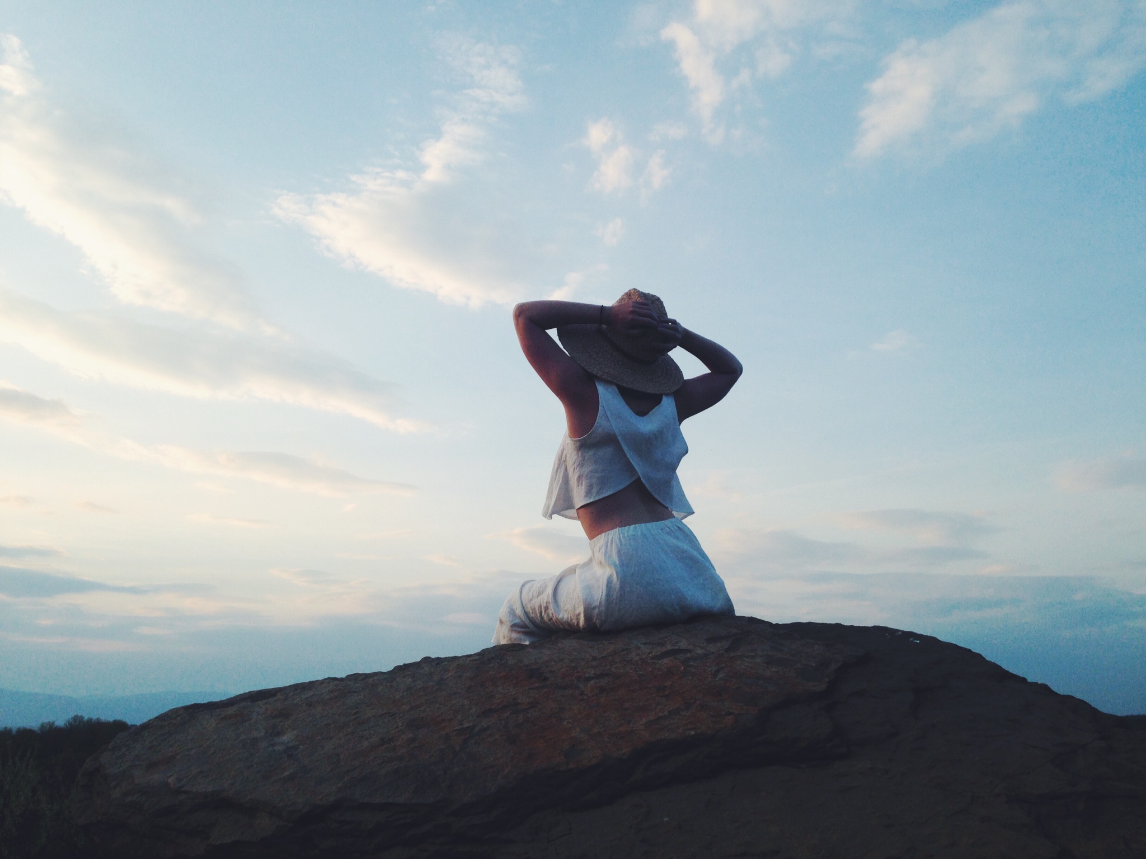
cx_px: 573
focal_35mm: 33
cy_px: 430
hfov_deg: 55.4
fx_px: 1093
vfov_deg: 42.9
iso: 50
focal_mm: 4.12
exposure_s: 1/577
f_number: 2.4
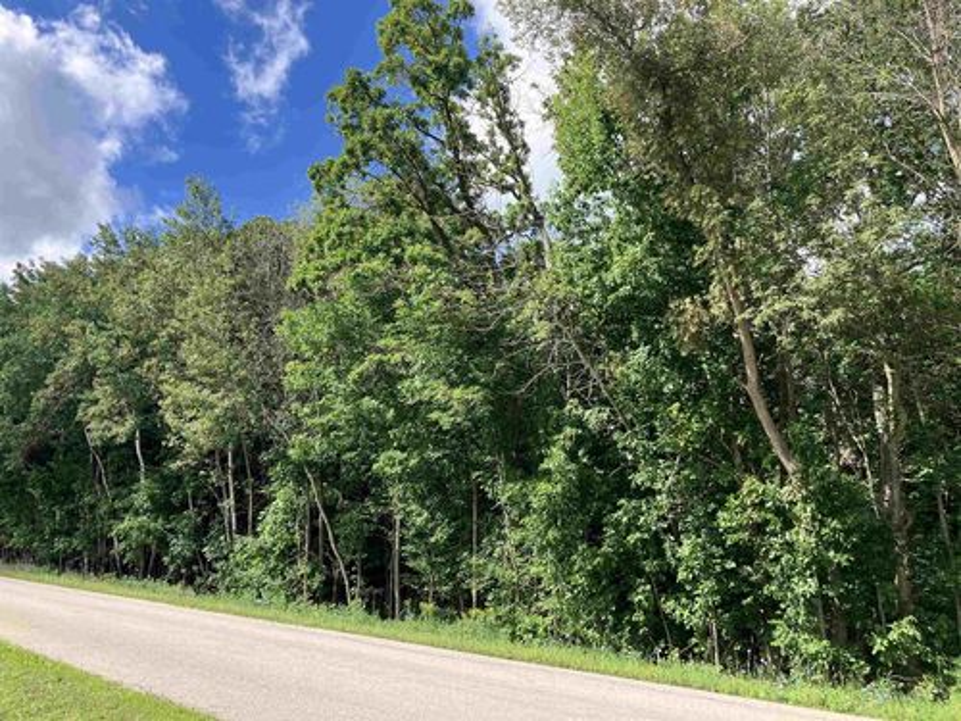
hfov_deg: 63.4
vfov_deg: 49.7
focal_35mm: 28
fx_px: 777
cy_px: 360
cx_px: 480
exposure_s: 1/676
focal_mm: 3.99
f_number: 1.8
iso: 32
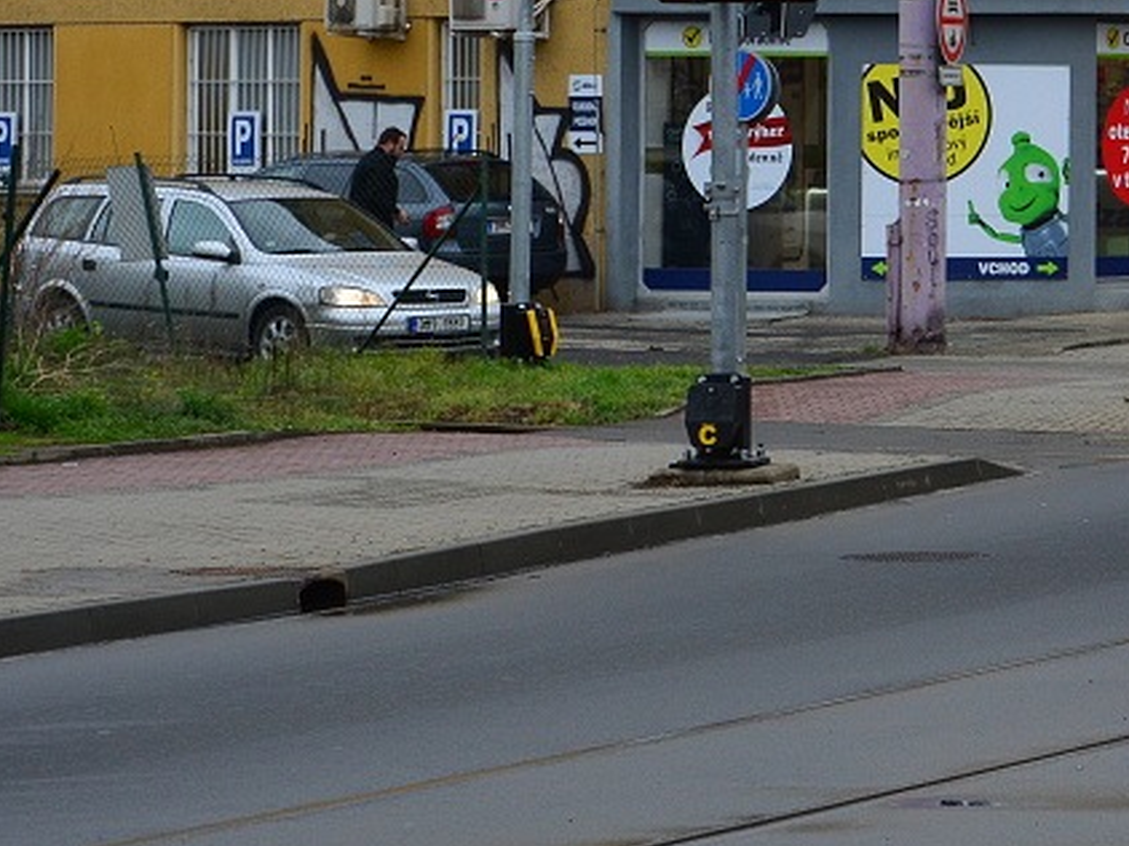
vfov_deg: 6.2
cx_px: 1541
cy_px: -5
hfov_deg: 8.2
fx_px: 7758
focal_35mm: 238
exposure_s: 1/160
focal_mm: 58
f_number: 7.1
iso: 400
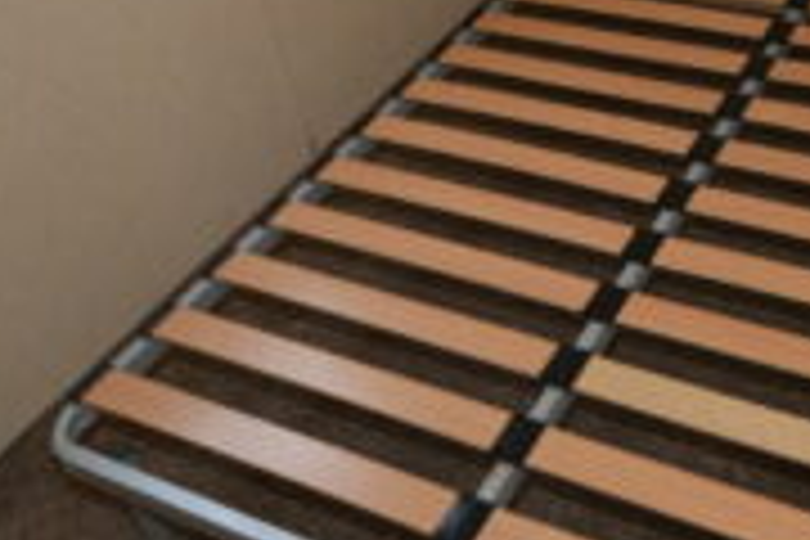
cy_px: 22
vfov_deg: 26.1
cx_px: 684
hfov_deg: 38.0
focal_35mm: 50
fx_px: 1114
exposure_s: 1/60
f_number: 4.2
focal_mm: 11
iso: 1600
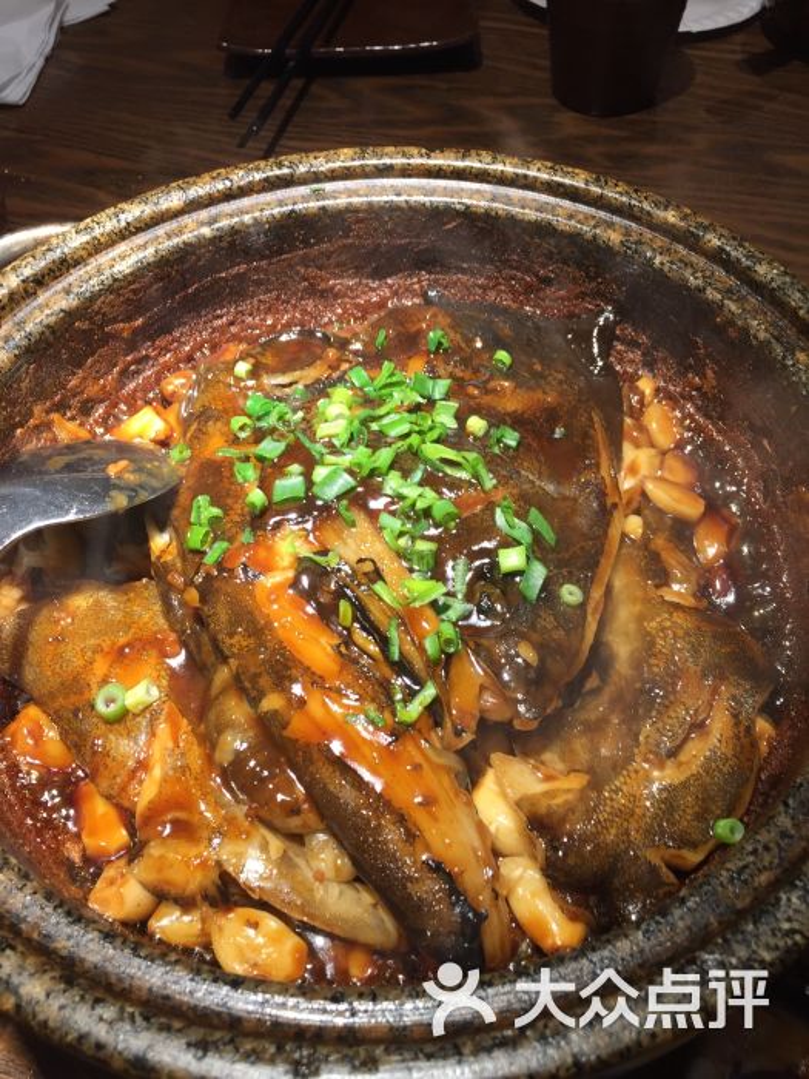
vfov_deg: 61.7
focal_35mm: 29
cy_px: 540
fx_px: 904
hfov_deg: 48.2
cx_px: 404
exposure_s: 1/50
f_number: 2.2
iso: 40
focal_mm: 4.15
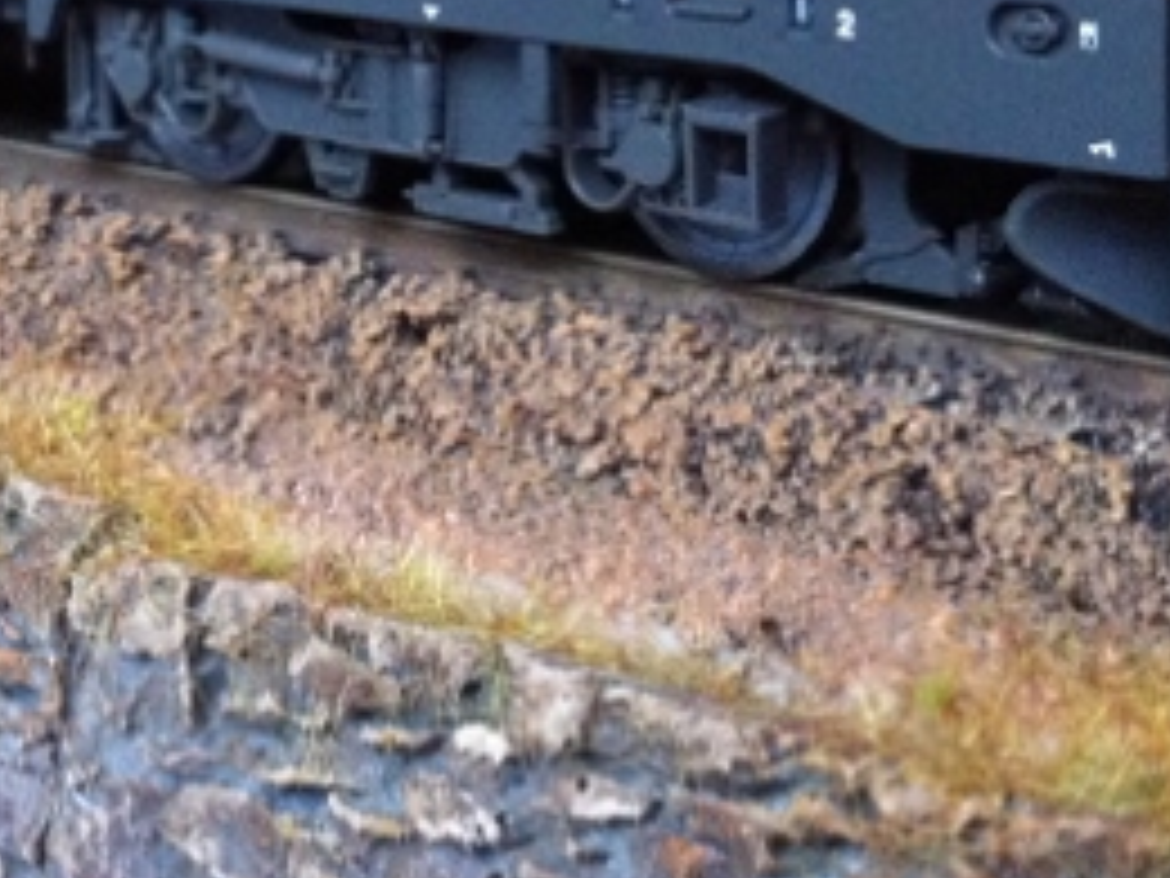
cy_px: -149
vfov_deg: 16.5
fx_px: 2907
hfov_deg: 22.6
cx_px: 374
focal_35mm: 86
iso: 500
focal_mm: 3.85
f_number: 2.8
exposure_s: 1/15
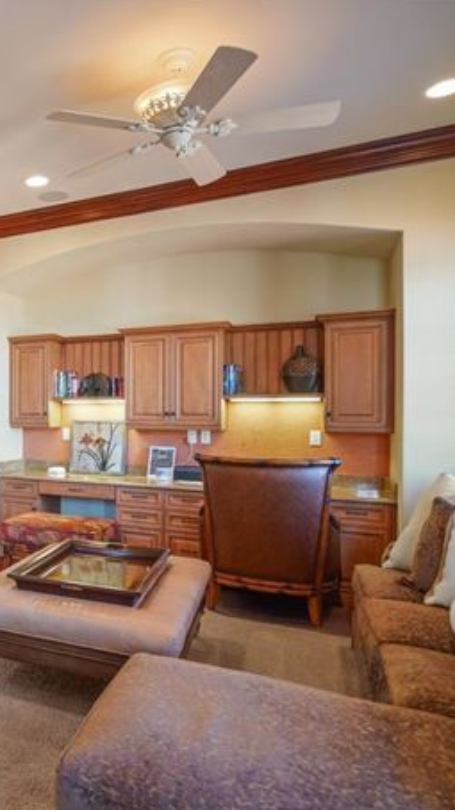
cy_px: 409
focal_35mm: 26
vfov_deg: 71.9
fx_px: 558
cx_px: -67
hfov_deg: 36.2
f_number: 4
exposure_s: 1/4
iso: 320
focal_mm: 16
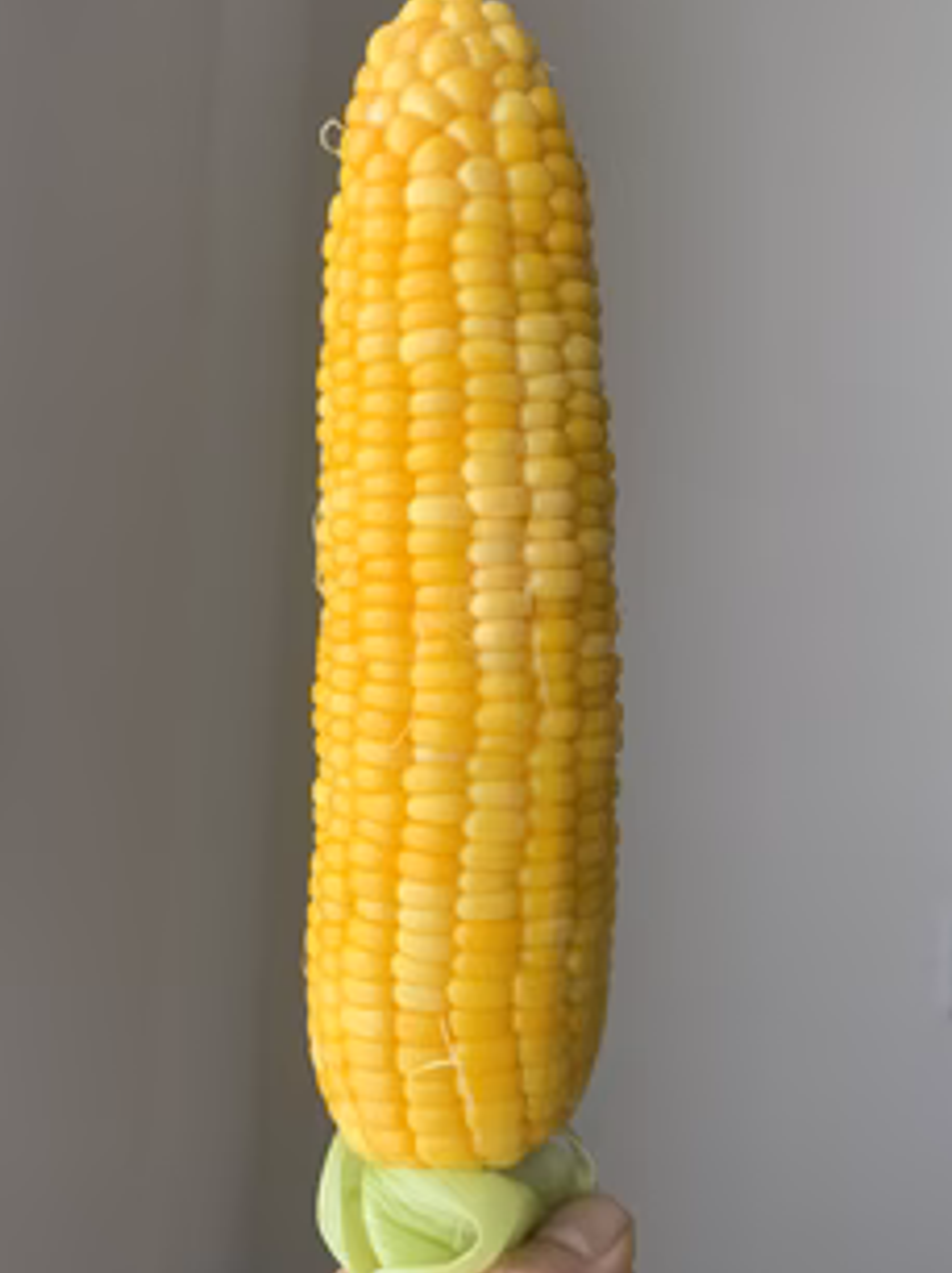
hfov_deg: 41.7
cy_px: 620
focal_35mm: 34
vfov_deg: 54.0
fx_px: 1248
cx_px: 474
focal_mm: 4.25
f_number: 1.8
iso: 80
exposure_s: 1/121
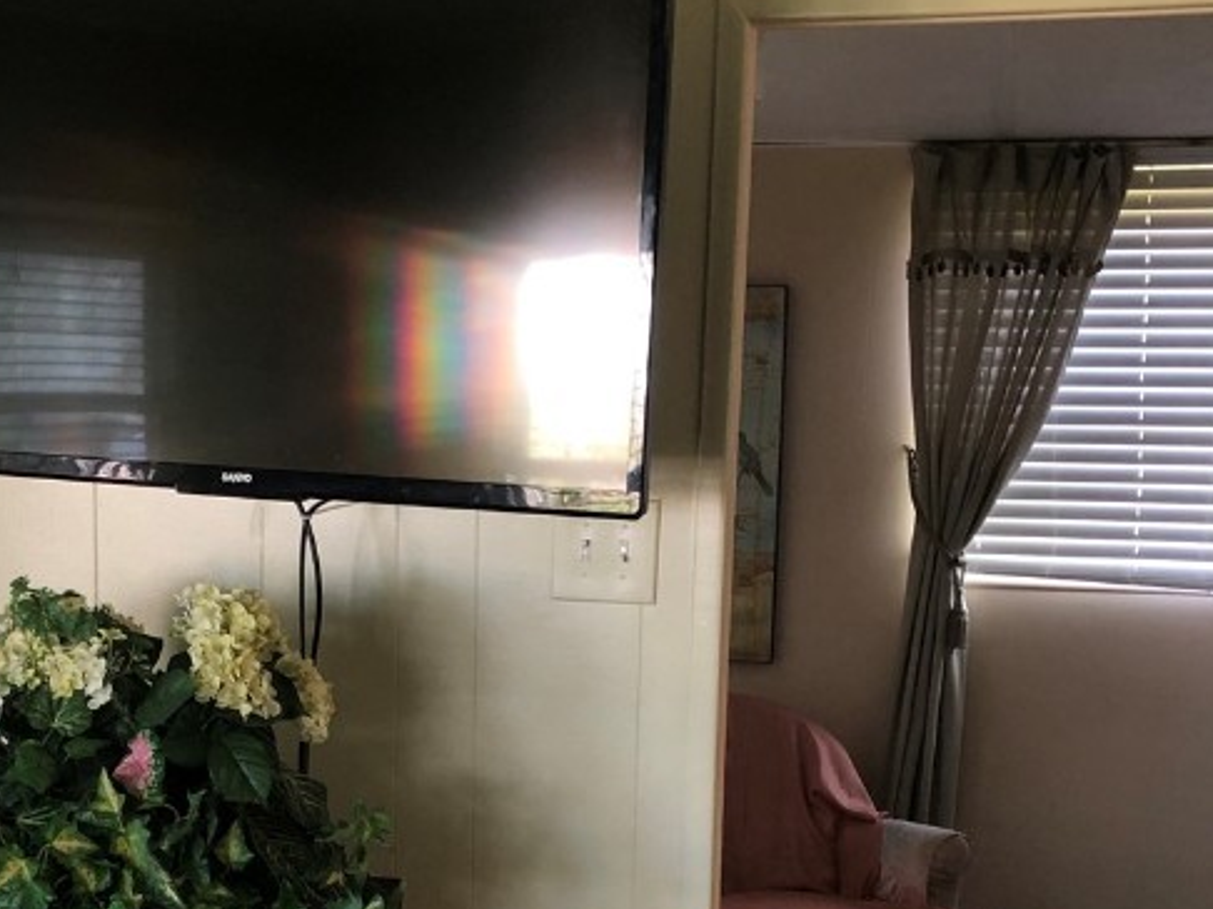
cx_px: 327
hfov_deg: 32.2
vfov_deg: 24.6
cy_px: 667
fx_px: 2066
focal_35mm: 59
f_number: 1.8
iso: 40
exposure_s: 1/20
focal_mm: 3.99
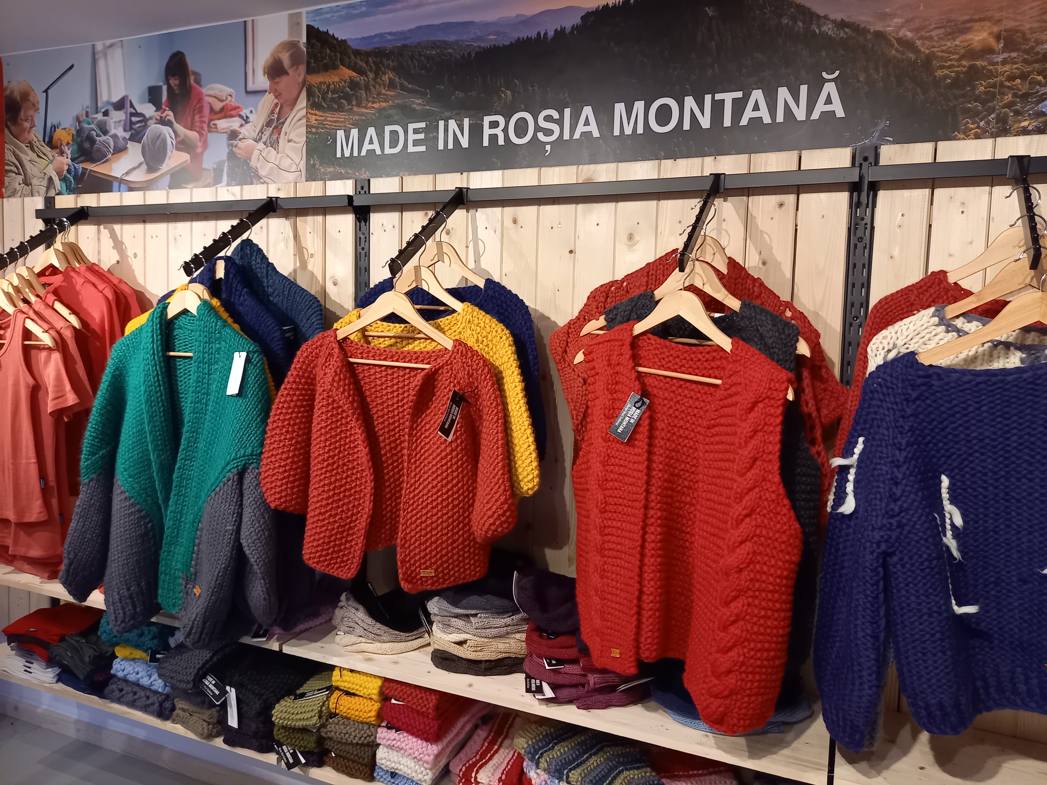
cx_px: 524
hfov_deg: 69.4
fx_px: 756
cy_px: 392
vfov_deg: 54.9
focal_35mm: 25
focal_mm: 4.65
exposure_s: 1/40
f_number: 1.8
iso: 400
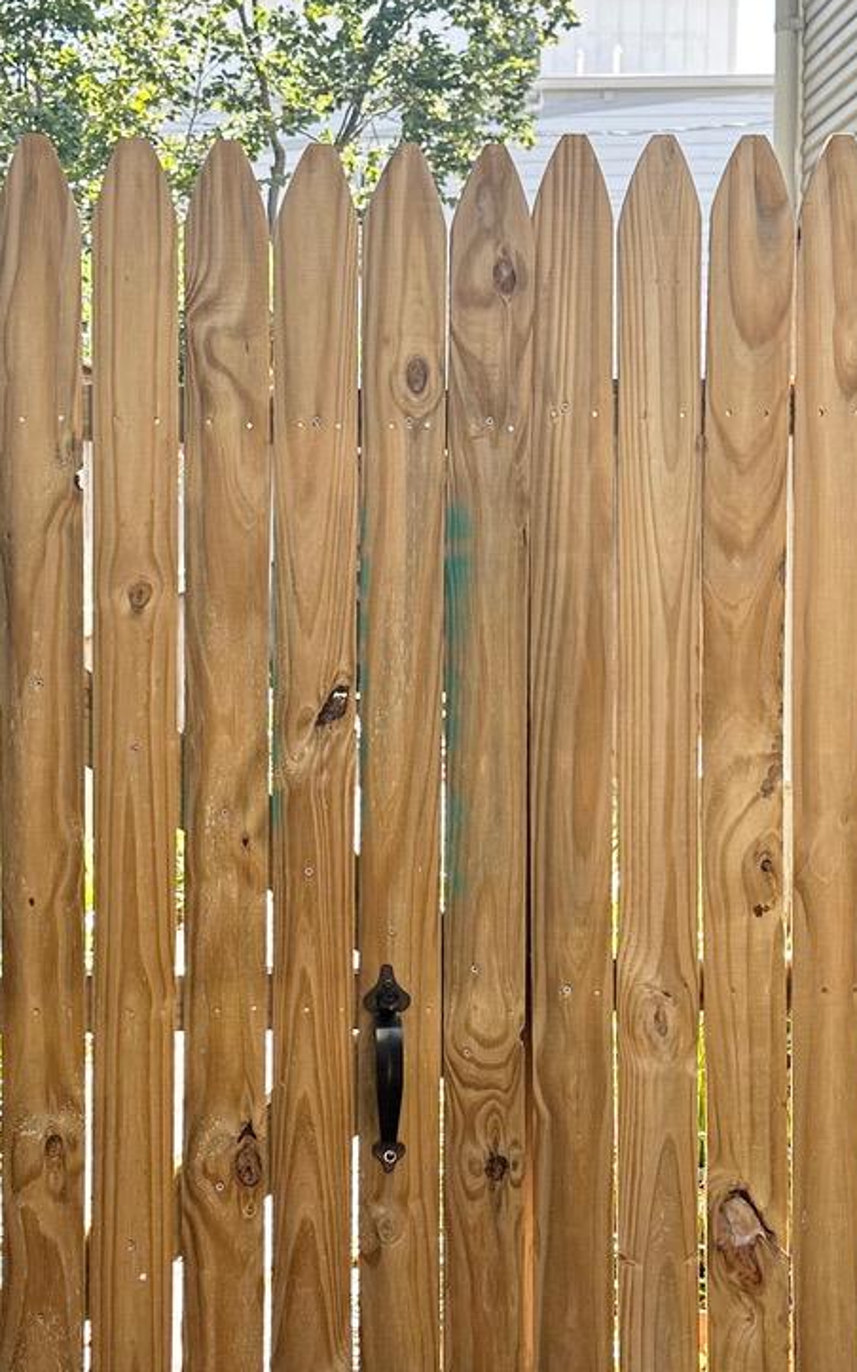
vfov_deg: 37.5
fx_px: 2020
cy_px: 659
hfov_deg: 23.9
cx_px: 362
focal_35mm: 54
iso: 80
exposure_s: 1/477
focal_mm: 6.86
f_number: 1.78
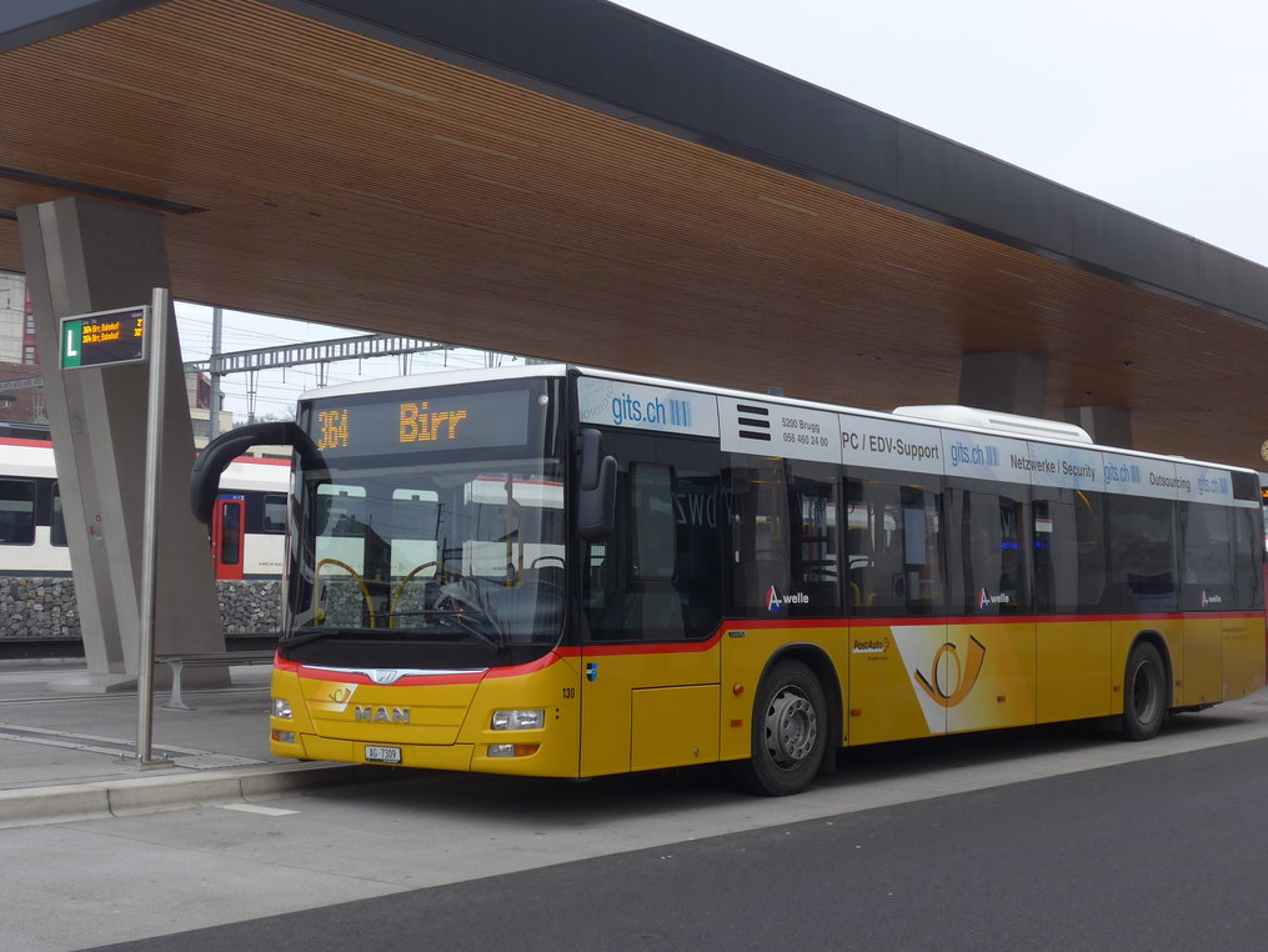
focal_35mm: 52
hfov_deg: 36.8
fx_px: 1905
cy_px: 424
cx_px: 701
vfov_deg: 28.0
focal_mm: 9
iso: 80
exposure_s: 1/125
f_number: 2.8
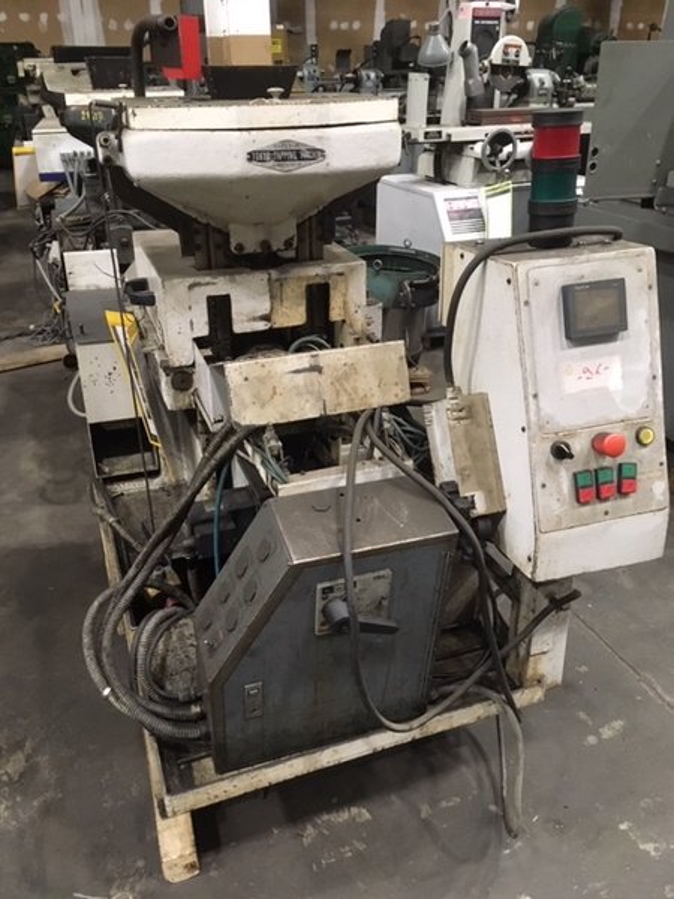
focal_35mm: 29
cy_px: 450
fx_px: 753
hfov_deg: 48.2
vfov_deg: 61.7
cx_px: 337
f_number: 2.2
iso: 250
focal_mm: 4.15
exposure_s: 1/15
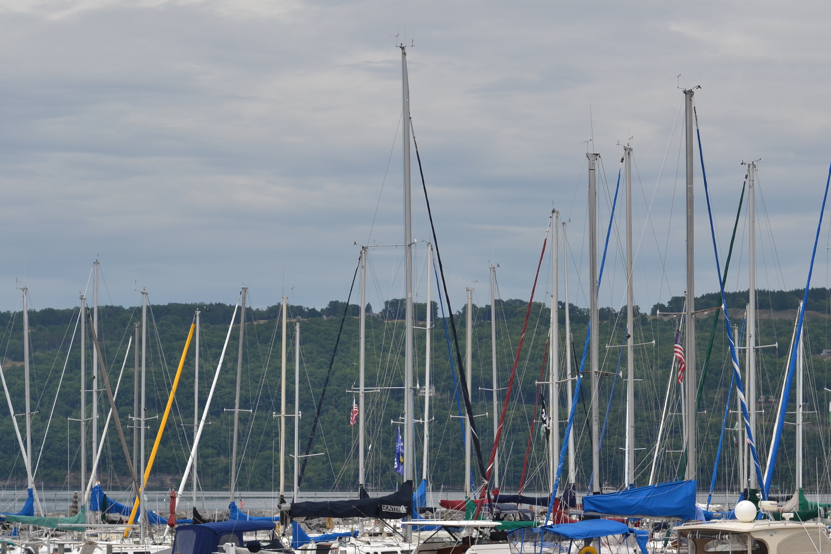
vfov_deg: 13.0
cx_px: 545
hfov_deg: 19.4
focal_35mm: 105
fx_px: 2424
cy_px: 335
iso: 200
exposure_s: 1/2000
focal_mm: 50
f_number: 5
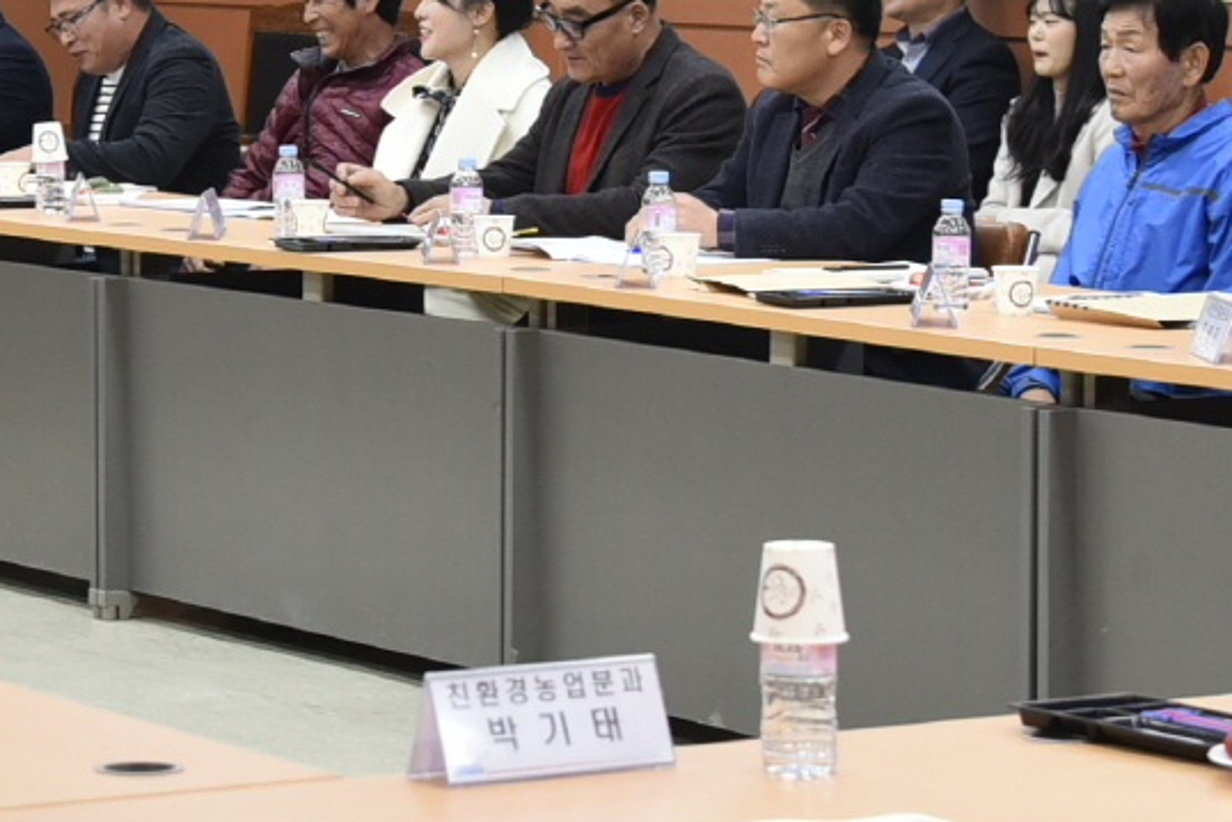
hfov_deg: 12.9
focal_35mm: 156
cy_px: -10
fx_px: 5340
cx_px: -80
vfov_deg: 8.7
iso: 1000
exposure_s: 1/125
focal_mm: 40
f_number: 4.5
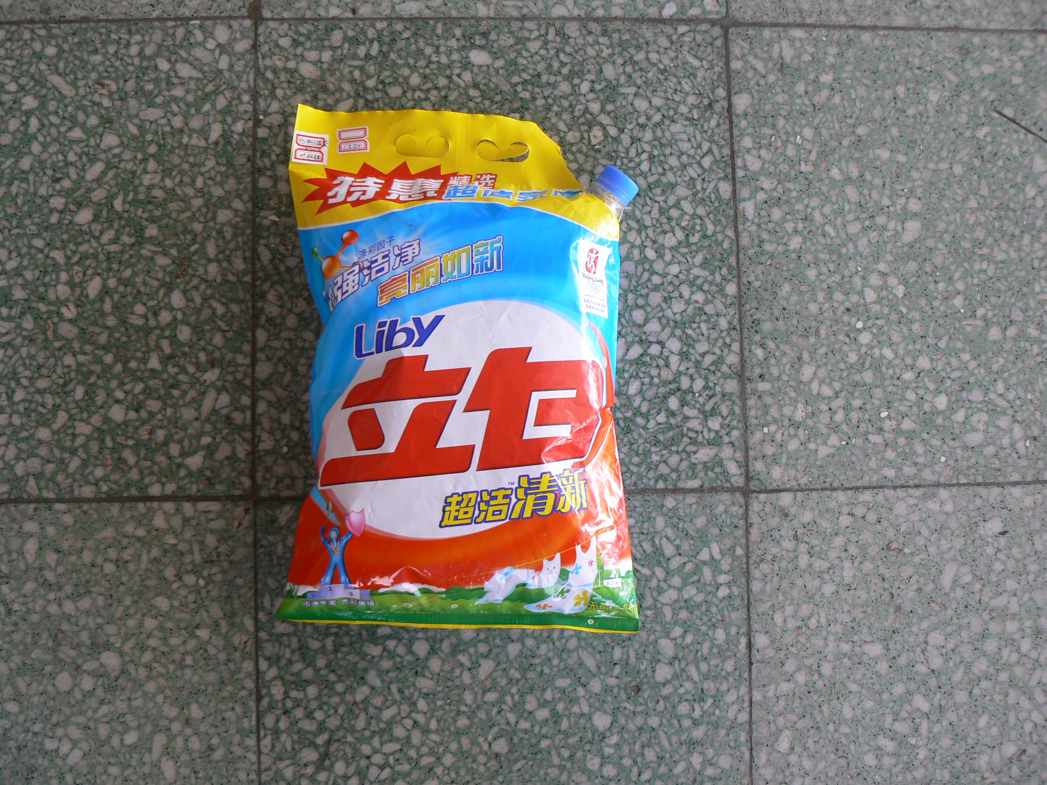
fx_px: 1089
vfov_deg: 39.7
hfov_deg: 51.4
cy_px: 392
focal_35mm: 36
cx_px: 524
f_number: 2.8
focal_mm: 6
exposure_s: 1/50
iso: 80
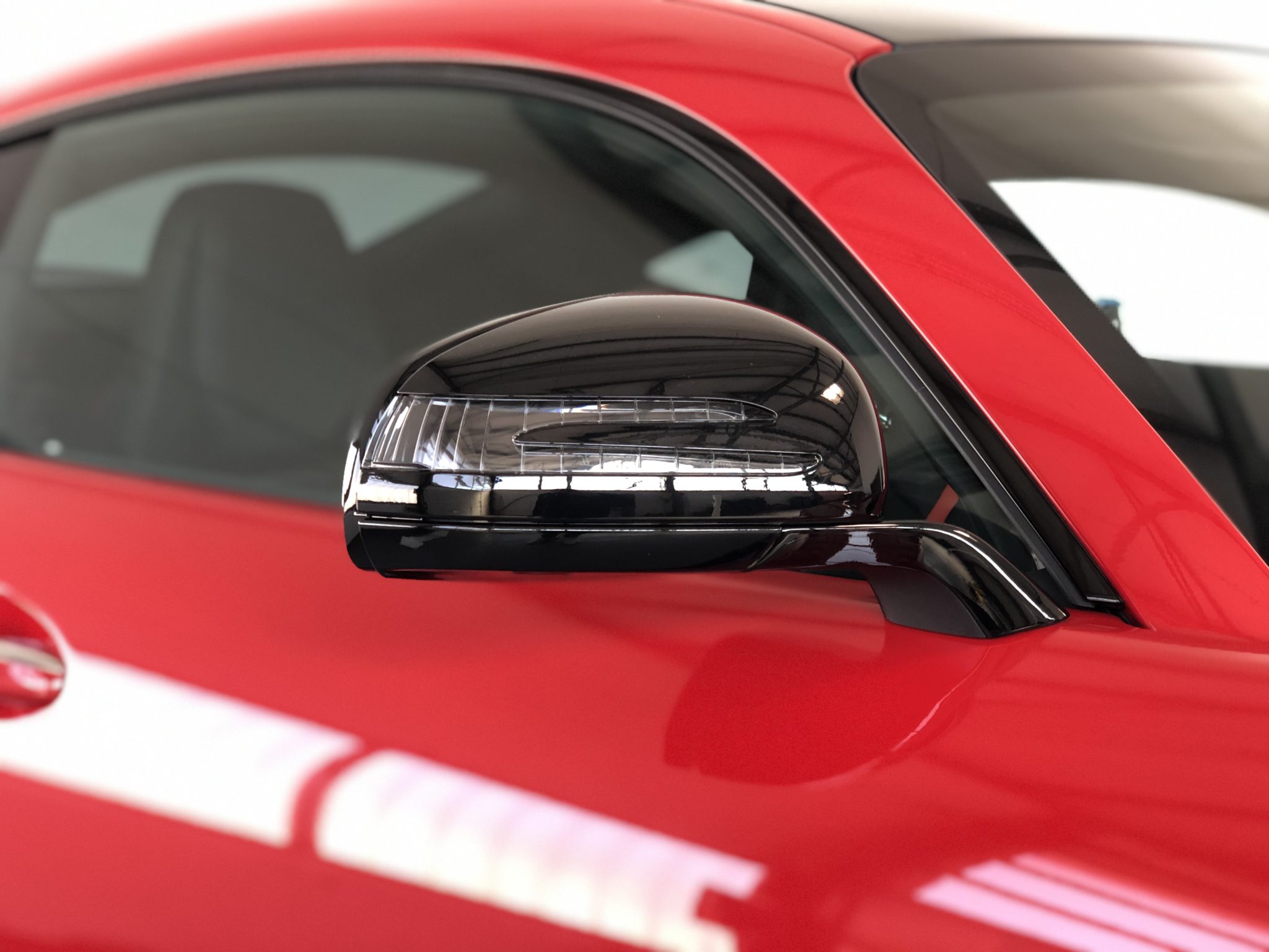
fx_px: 1906
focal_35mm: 52
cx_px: 634
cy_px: 476
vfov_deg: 28.0
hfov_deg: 36.8
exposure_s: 1/40
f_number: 2.4
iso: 100
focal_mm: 6
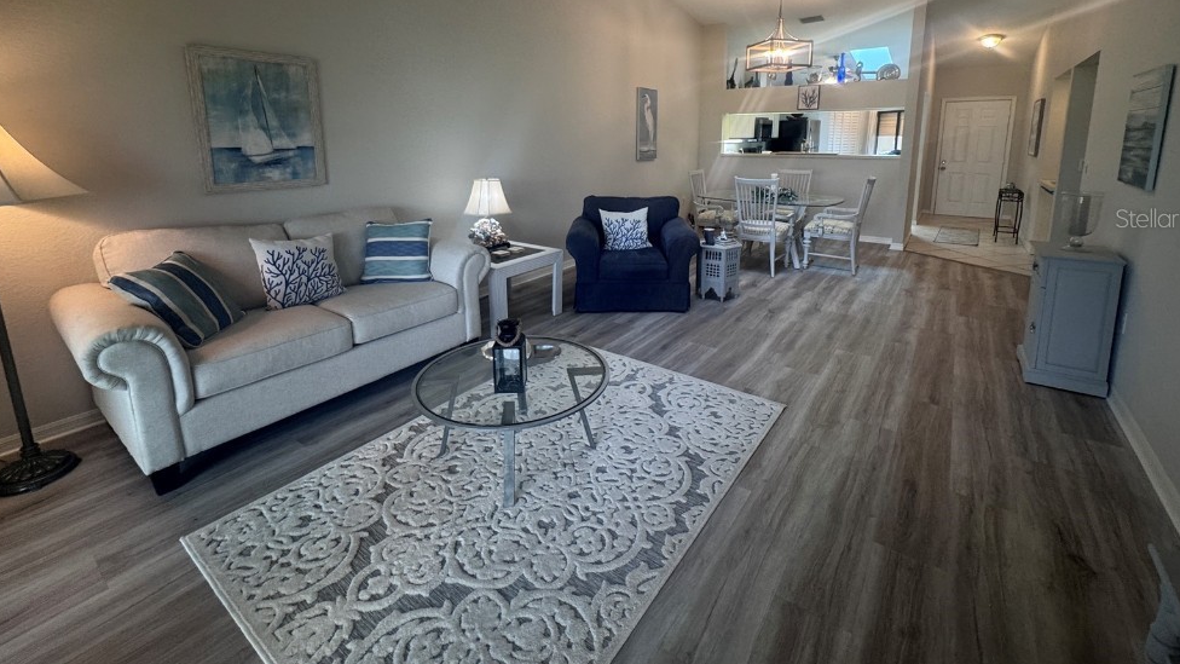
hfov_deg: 99.3
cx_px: 611
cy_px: 218
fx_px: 501
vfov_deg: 65.2
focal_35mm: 16
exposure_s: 1/120
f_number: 2.2
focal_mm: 2.22
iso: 200
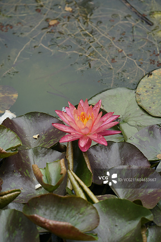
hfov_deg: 6.7
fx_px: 1368
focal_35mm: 204
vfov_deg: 10.1
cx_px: 80
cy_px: 121
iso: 125
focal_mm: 200
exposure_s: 1/400
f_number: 5.6
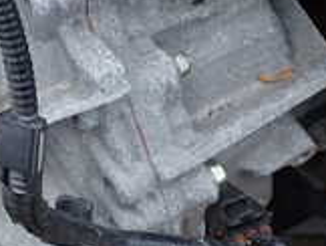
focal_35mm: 111
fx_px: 1047
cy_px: 18
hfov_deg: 16.7
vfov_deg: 13.2
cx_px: -103
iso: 200
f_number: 2.3
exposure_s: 1/40
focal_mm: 5.4
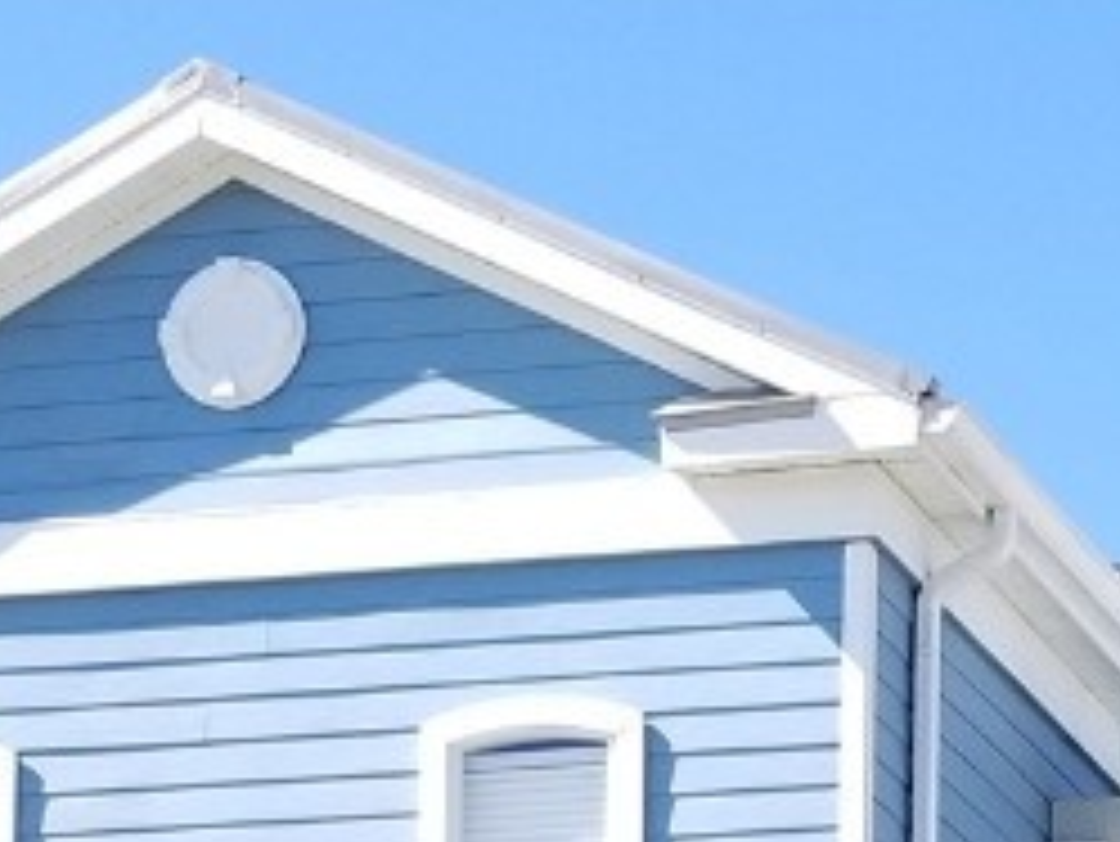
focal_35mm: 107
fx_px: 3464
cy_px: 1679
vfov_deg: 12.3
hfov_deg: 18.0
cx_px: 1039
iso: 50
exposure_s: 1/1093
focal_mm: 4.3
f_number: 1.7
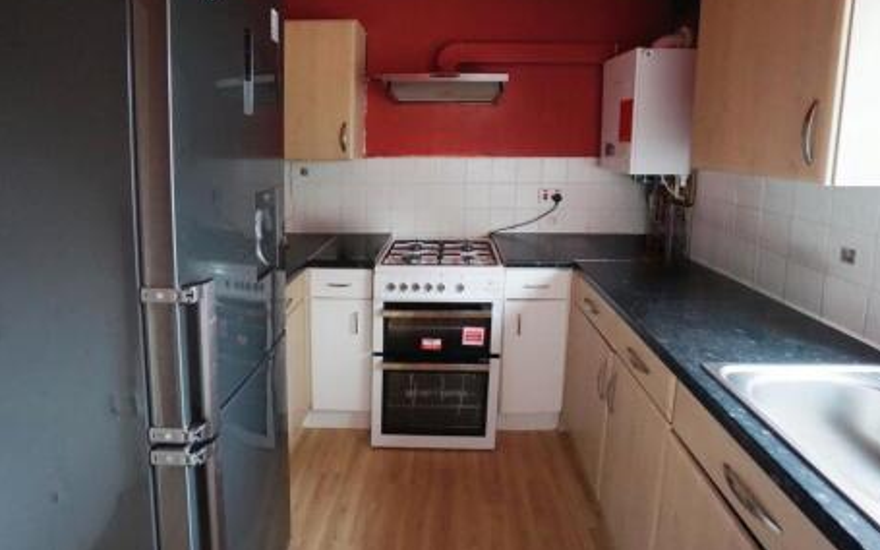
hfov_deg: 97.8
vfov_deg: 71.0
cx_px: 456
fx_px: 384
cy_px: 249
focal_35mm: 16
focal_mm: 10
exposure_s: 1/50
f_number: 4
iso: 3200
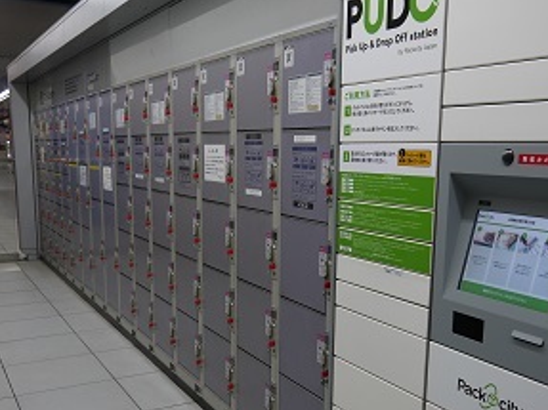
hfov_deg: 47.8
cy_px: 273
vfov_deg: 36.4
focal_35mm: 39
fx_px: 617
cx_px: 306
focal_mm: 14
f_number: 3.5
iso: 160
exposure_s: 1/60
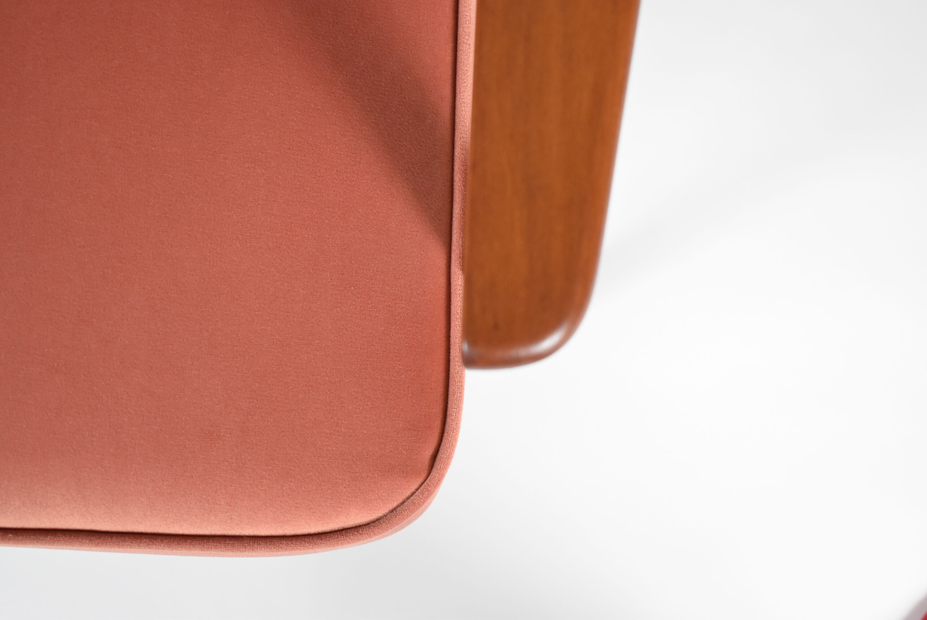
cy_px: 310
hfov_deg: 35.0
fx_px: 1469
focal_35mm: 57
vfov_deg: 23.8
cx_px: 464
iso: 1800
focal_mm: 38
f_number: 4.8
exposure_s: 1/125
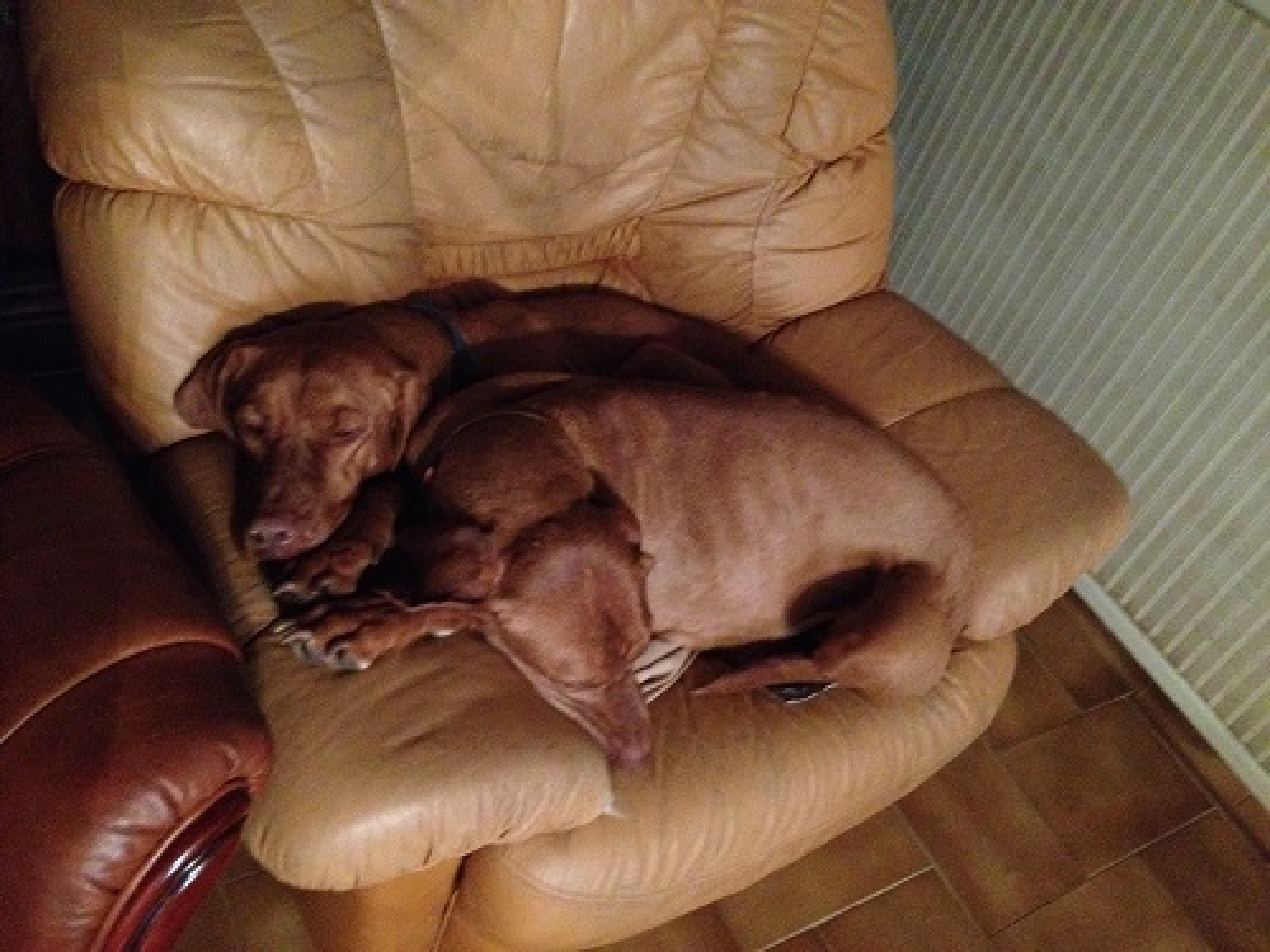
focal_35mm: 35
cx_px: 635
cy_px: 476
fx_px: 1284
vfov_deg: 40.7
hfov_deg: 52.6
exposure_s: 1/15
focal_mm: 4.28
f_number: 2.4
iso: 800
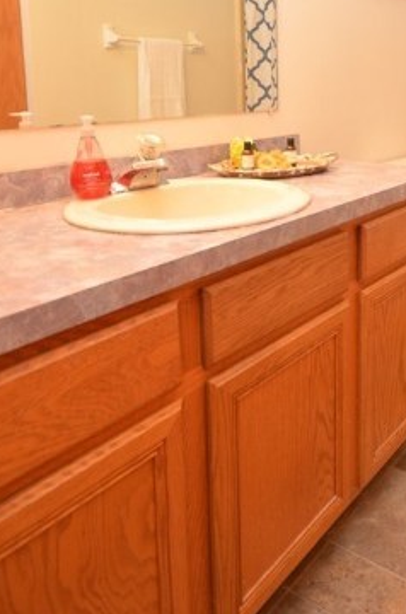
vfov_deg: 55.3
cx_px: 339
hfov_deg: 38.9
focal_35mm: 32
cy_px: 136
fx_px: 544
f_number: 4
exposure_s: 1/60
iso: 640
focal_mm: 10
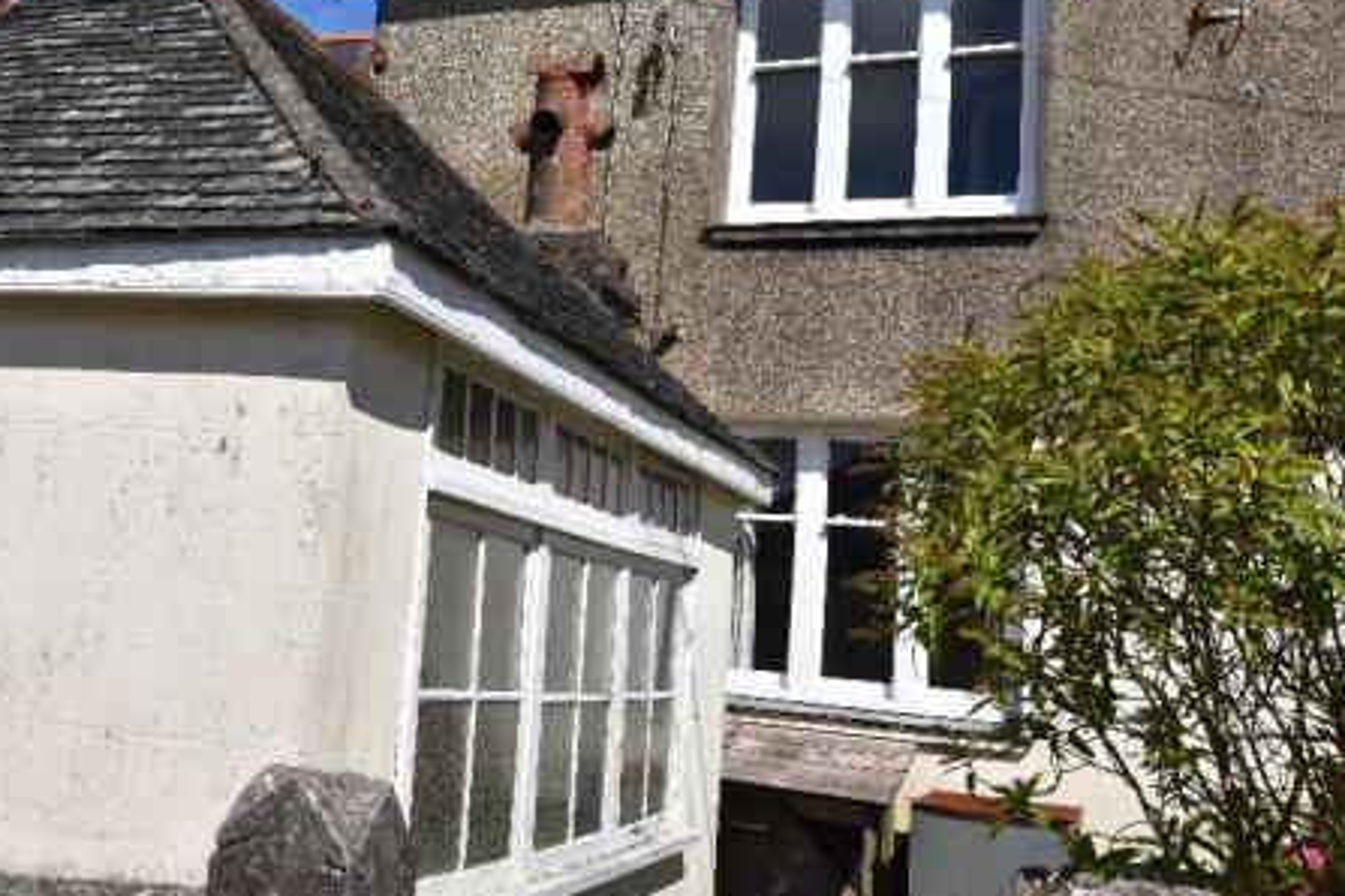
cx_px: 489
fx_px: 1644
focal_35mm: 44
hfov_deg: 44.1
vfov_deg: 30.4
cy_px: 323
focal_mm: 20
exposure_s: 1/500
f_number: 8
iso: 180
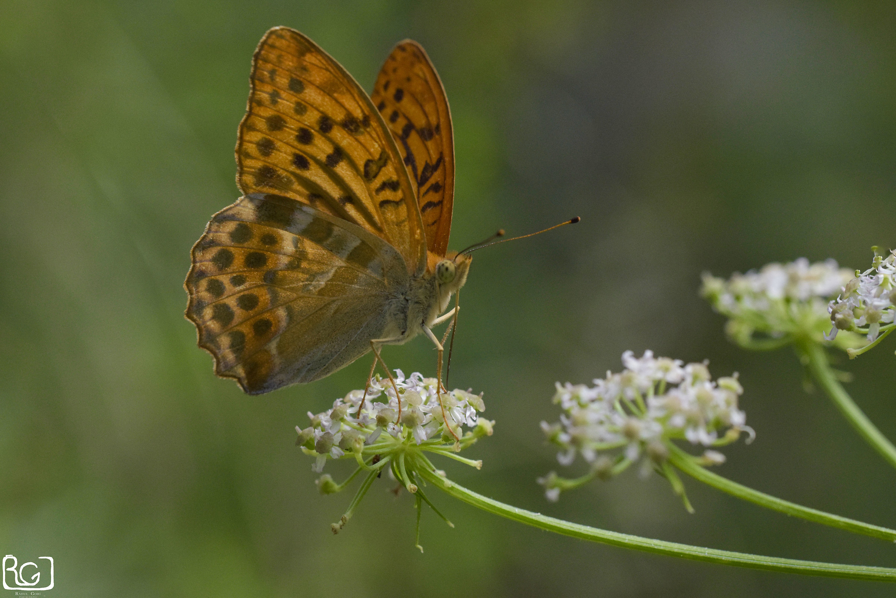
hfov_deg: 9.1
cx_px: 448
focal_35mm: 225
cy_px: 299
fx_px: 5600
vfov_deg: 6.1
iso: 2000
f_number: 13
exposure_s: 1/1250
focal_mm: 150
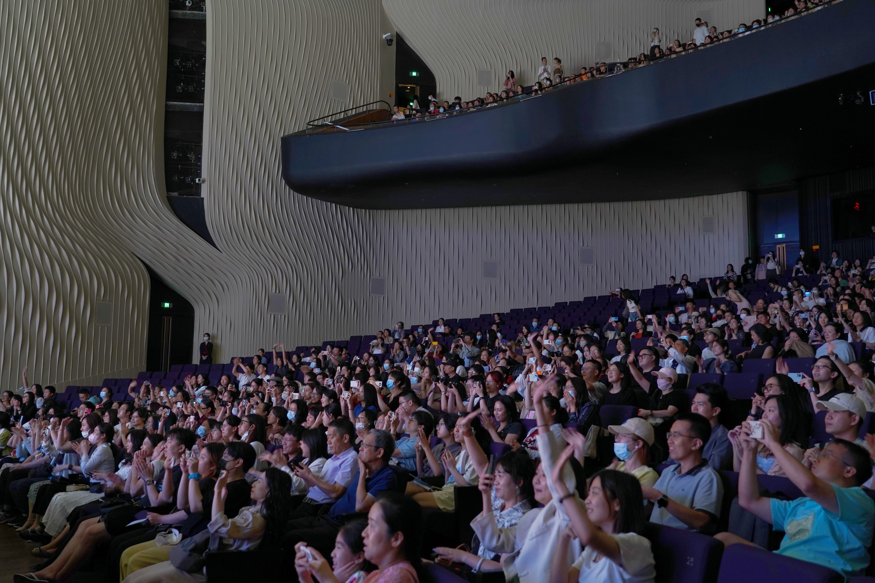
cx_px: 438
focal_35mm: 34
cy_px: 292
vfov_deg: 38.9
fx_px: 826
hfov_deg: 55.8
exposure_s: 1/25
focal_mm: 34
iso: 1000
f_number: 4
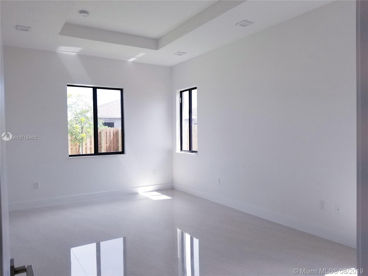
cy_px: 138
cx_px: 184
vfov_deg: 53.1
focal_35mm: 26
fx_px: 276
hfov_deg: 67.3
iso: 50
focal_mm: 4.3
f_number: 1.7
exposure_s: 1/400
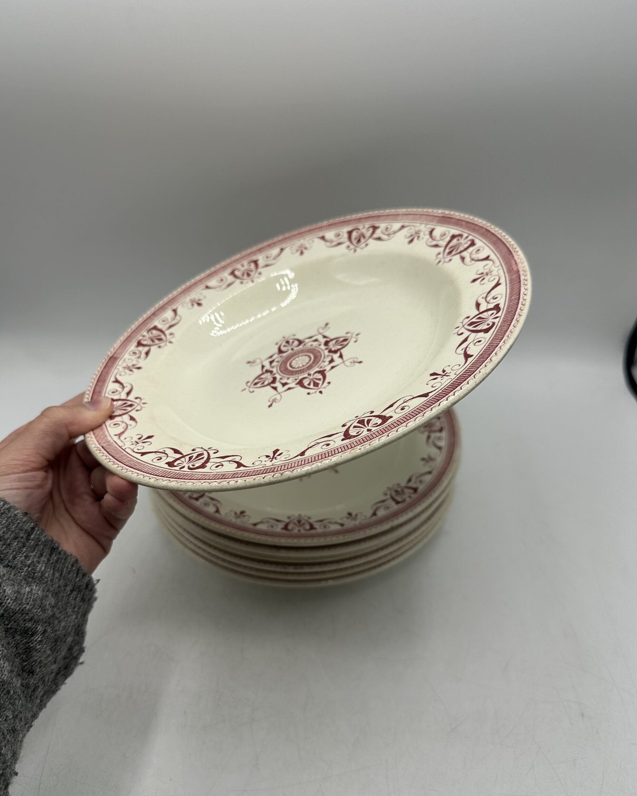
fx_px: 613
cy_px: 420
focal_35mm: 26
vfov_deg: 66.0
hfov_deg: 54.9
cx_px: 312
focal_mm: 6.86
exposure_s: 1/2410
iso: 80
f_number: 1.78
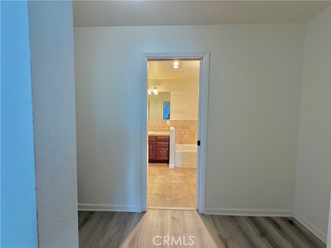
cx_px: 166
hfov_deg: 102.1
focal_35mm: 14
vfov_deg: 85.7
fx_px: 134
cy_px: 124
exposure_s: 1/120
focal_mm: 2.22
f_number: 2.2
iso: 160
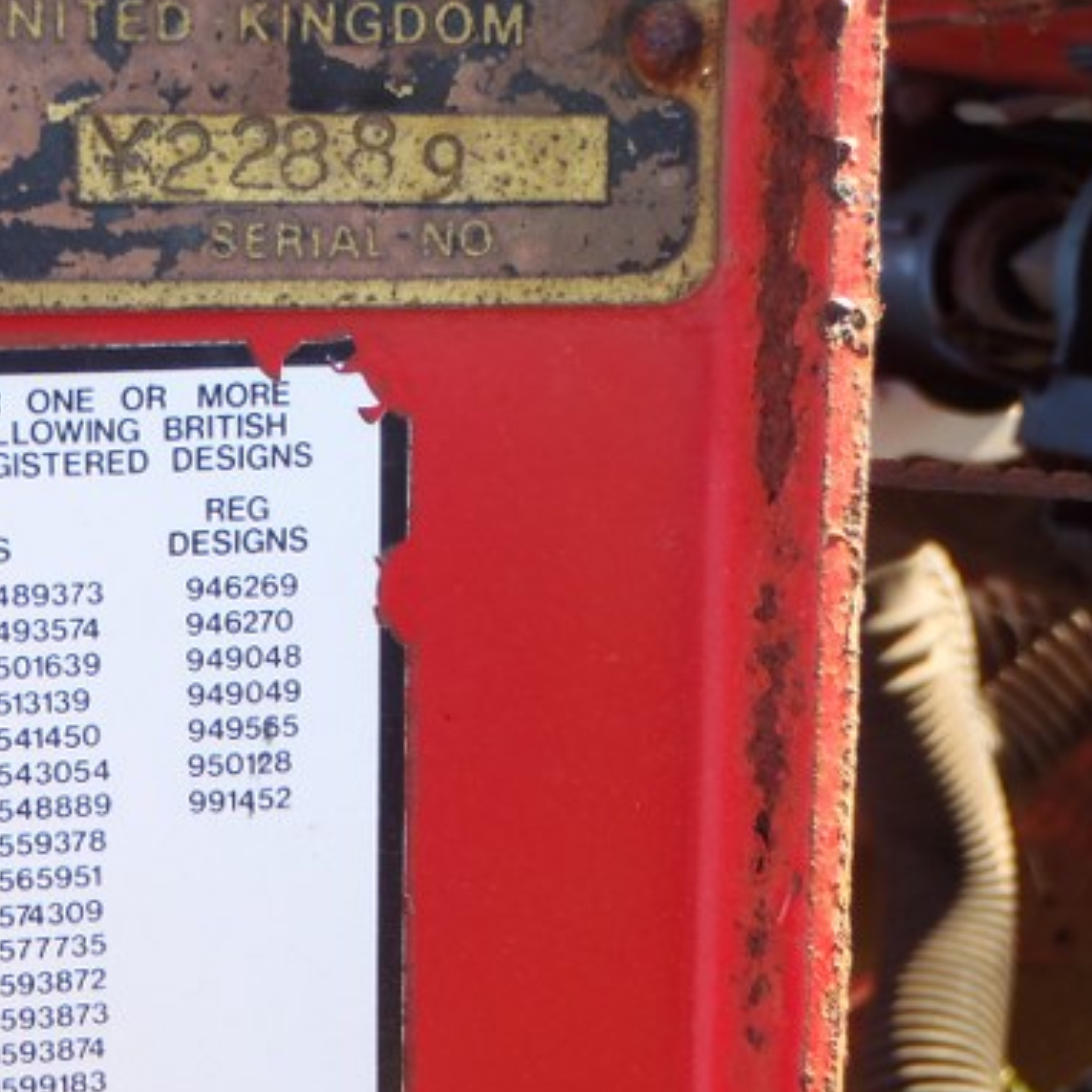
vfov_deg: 22.1
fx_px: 2784
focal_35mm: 78
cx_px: 14
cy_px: 676
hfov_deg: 21.5
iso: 64
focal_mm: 7.57
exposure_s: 1/50
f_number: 4.3
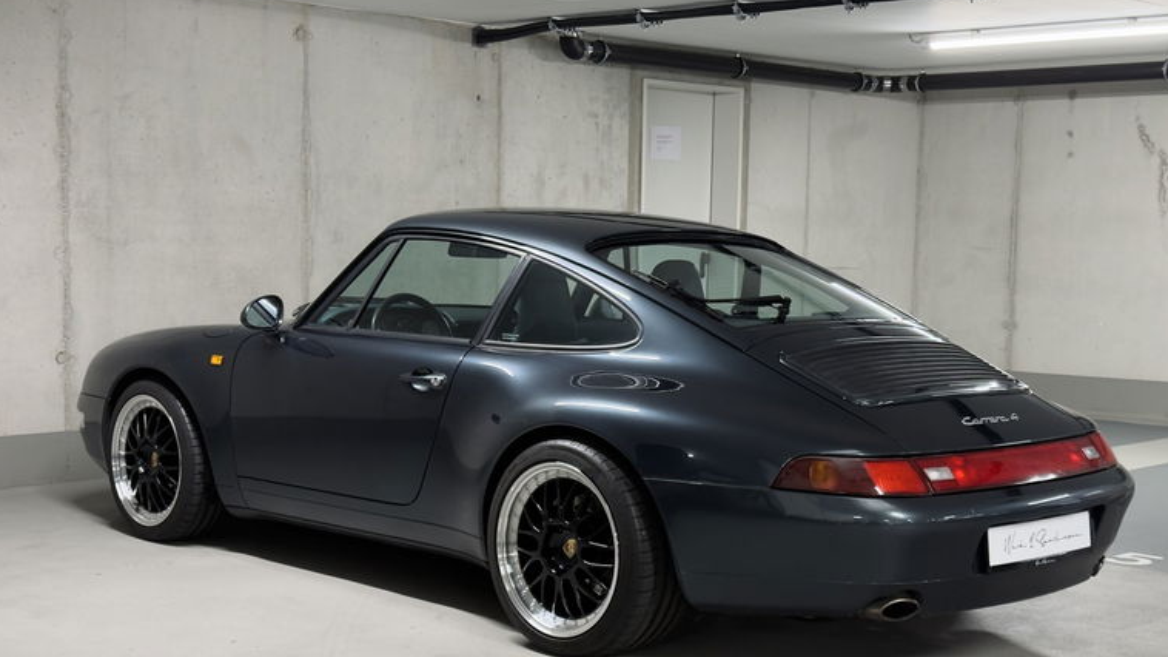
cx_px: 582
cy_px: 362
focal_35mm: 53
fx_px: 1641
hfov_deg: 39.2
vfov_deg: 22.6
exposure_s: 1/50
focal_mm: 6.76
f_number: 1.78
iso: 200
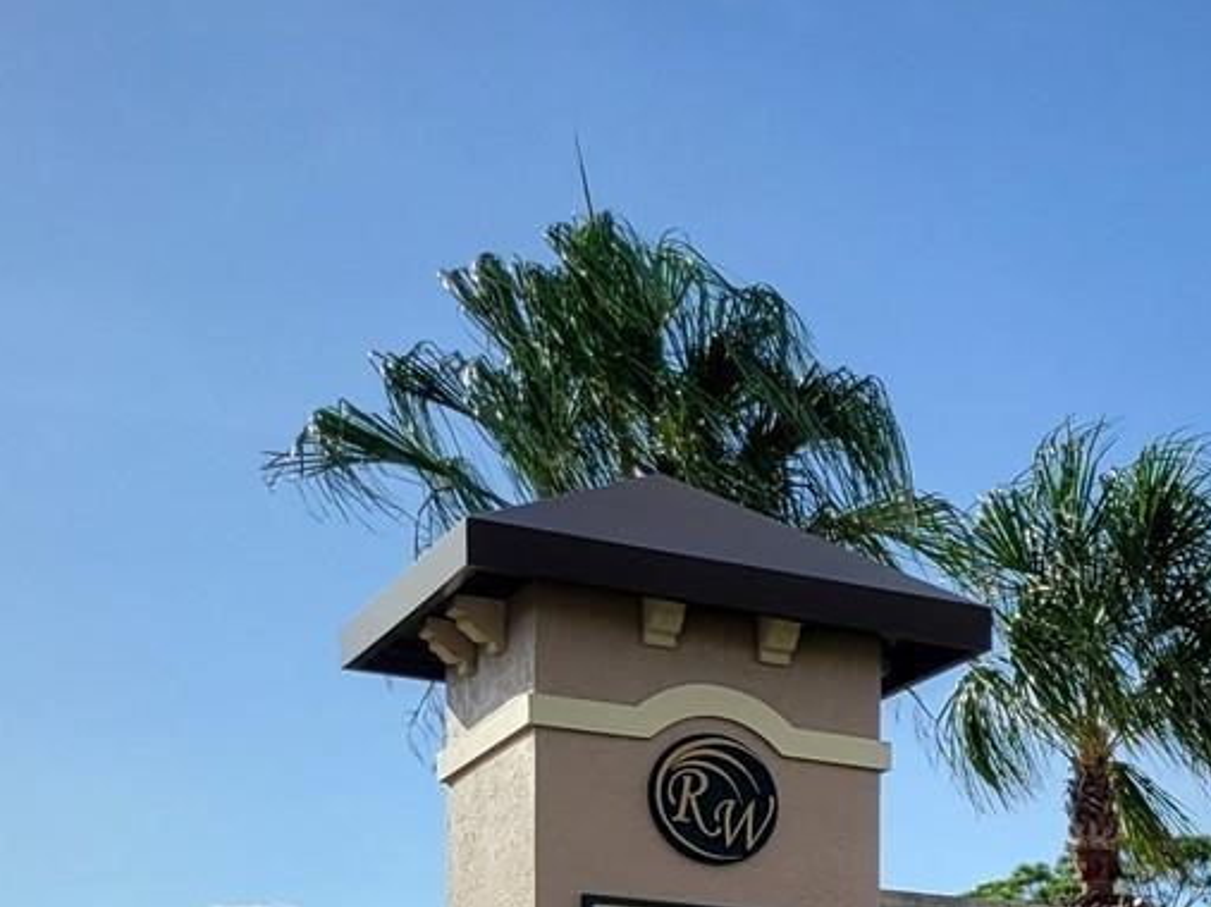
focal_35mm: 82
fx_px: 2868
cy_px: 1349
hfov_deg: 21.4
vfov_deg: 16.4
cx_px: 1603
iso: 40
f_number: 1.8
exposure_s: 1/1994
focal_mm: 5.4
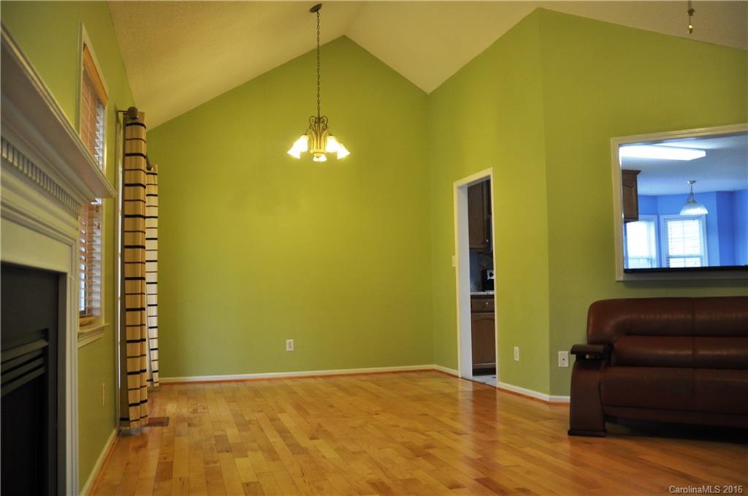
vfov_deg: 41.6
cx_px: 374
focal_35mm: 32
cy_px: 248
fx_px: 653
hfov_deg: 59.6
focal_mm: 21
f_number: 4
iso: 400
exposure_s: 1/60
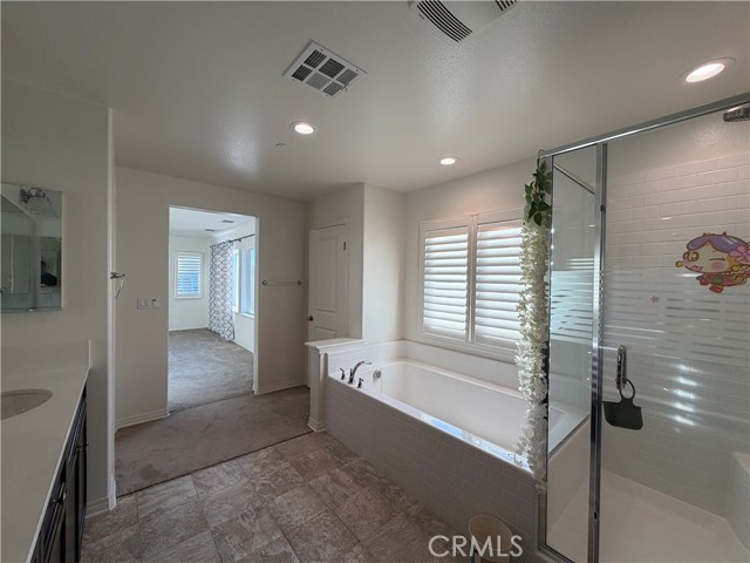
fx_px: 303
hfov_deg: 102.1
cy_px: 282
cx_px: 375
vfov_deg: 85.7
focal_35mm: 14
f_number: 2.2
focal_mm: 2.22
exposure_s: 1/120
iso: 64
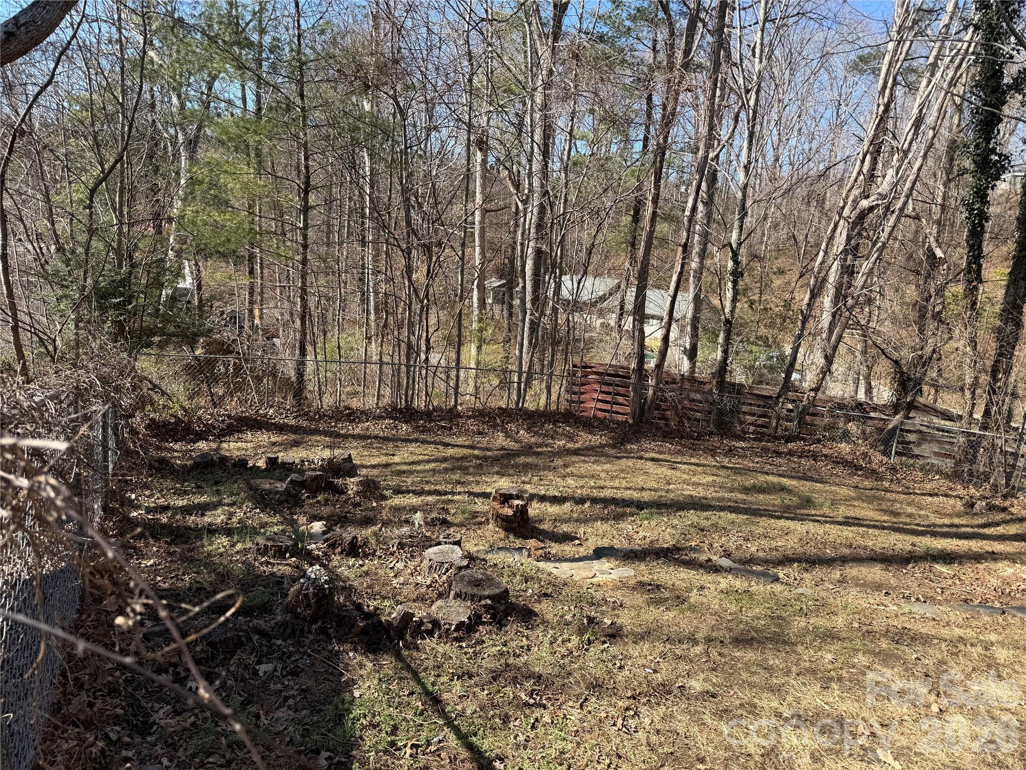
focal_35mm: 24
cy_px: 385
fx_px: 711
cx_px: 513
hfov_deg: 71.6
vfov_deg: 56.8
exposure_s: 1/1522
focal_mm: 6.76
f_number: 1.78
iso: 80
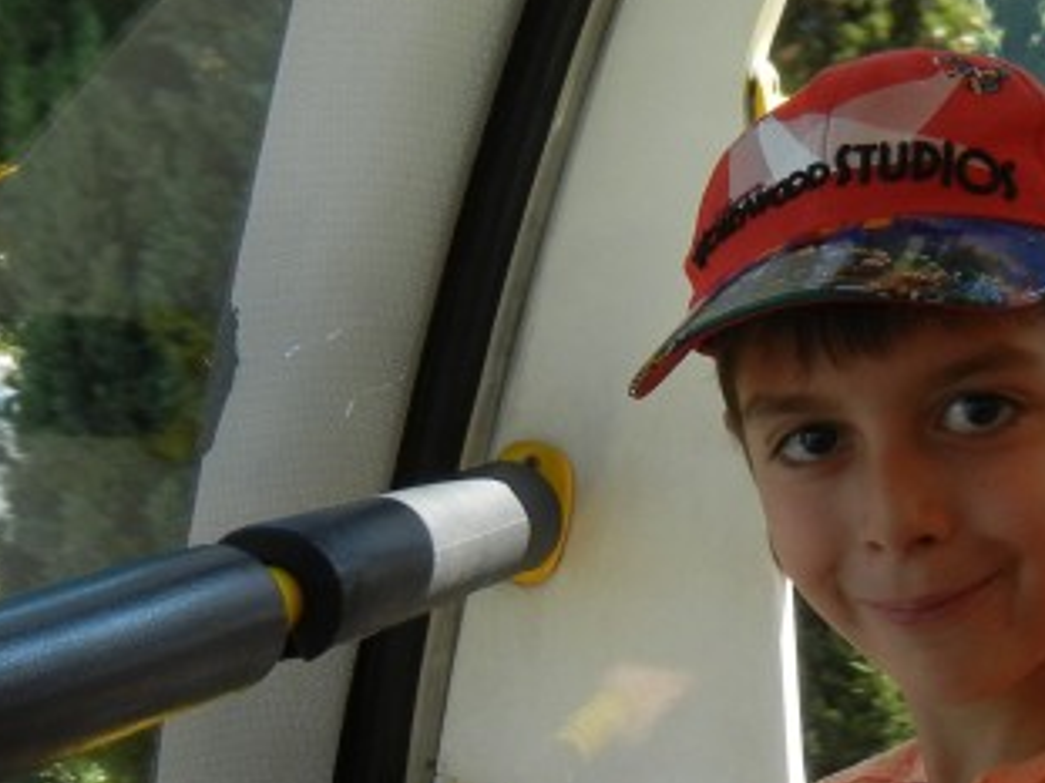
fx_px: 3380
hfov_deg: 17.5
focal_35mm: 112
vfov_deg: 13.2
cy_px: 353
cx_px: 729
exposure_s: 1/294
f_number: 3.6
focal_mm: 6.2
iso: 160
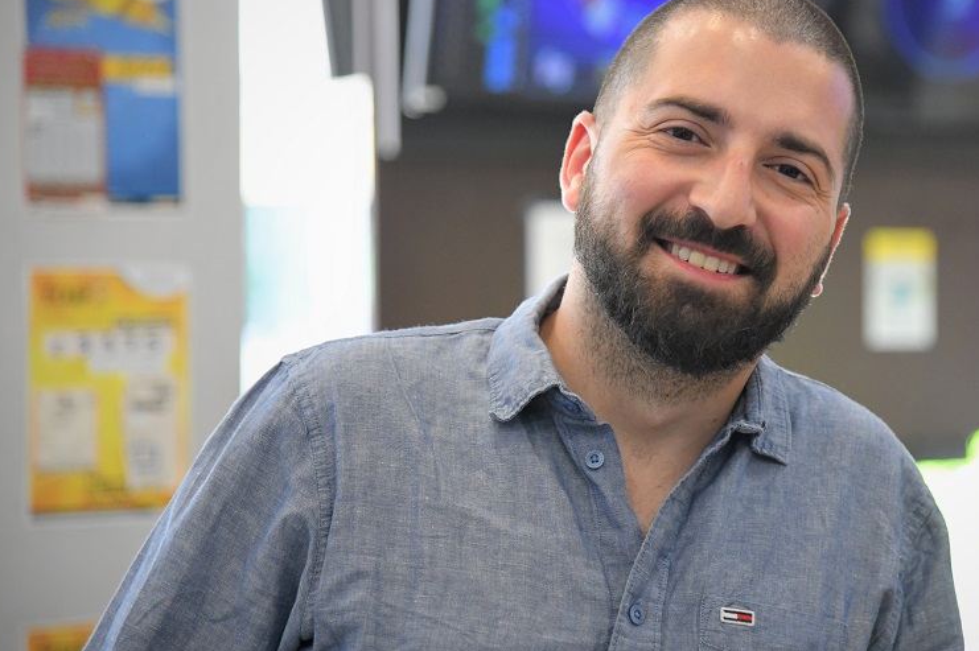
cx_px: 642
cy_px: 271
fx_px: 3669
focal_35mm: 135
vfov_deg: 10.1
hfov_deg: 15.2
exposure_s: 1/320
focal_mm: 100
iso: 3200
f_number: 4
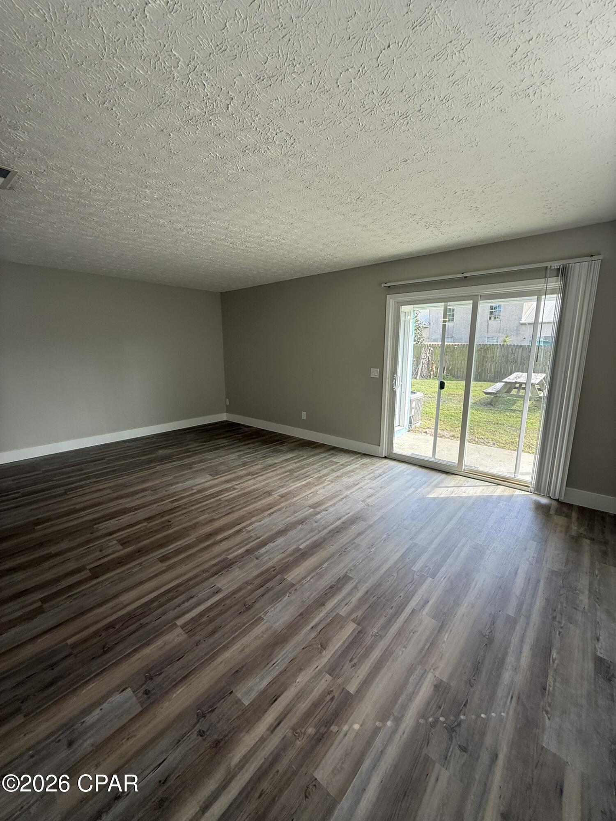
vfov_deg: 102.1
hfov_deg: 85.7
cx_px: 308
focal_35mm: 14
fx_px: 332
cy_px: 410
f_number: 2.2
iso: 64
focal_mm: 2.22
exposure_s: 1/99
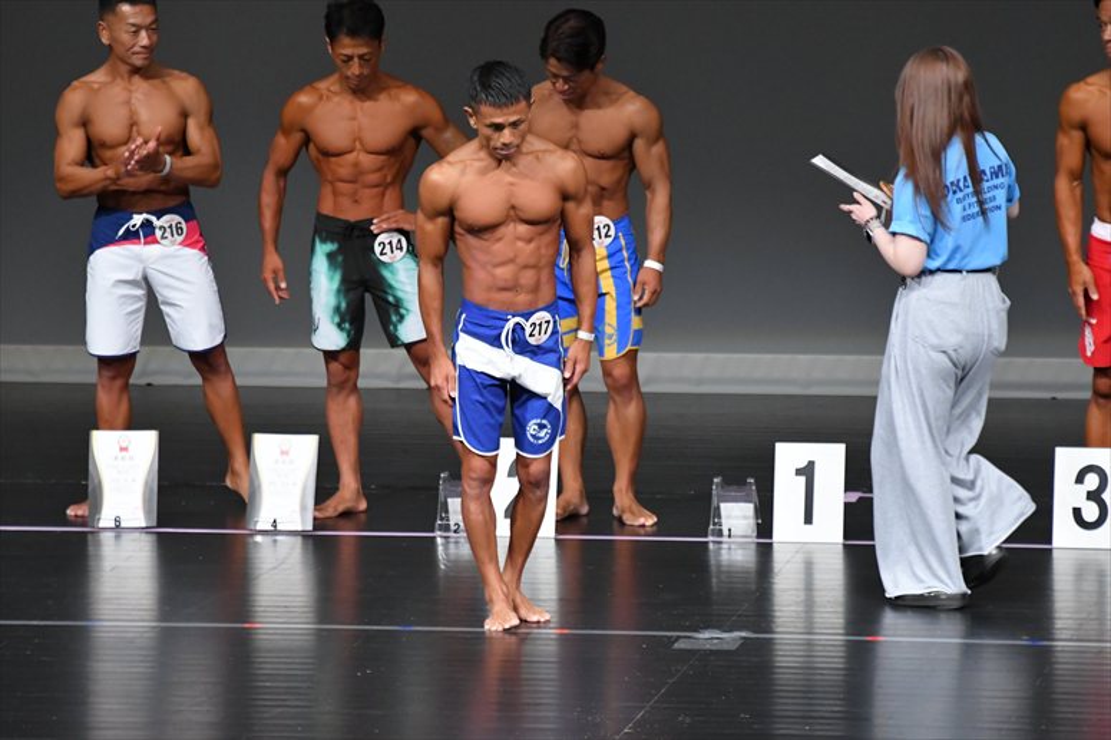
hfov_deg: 6.0
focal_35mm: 345
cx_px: 556
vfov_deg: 4.0
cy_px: 370
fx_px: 10642
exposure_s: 1/400
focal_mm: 230
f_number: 5.6
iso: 4000
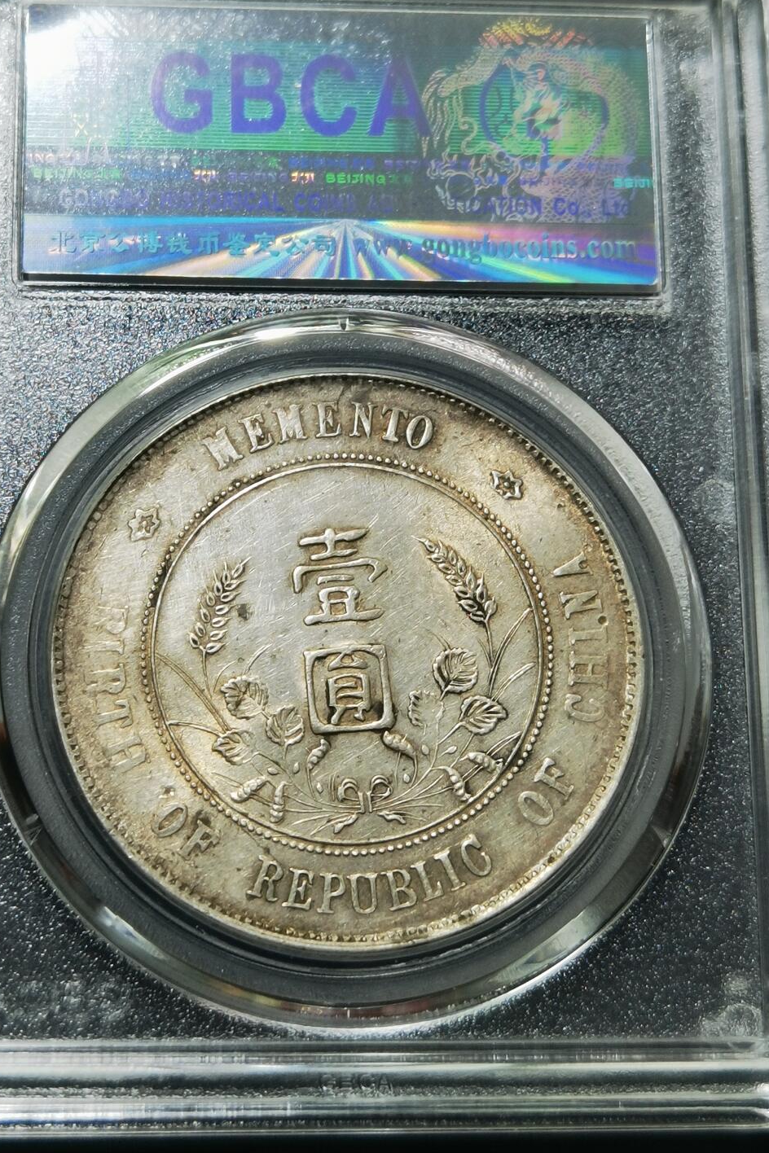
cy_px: 531
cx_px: 343
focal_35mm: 78
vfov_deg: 26.0
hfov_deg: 17.5
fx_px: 2499
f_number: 1.9
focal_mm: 6.67
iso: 50
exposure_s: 1/100
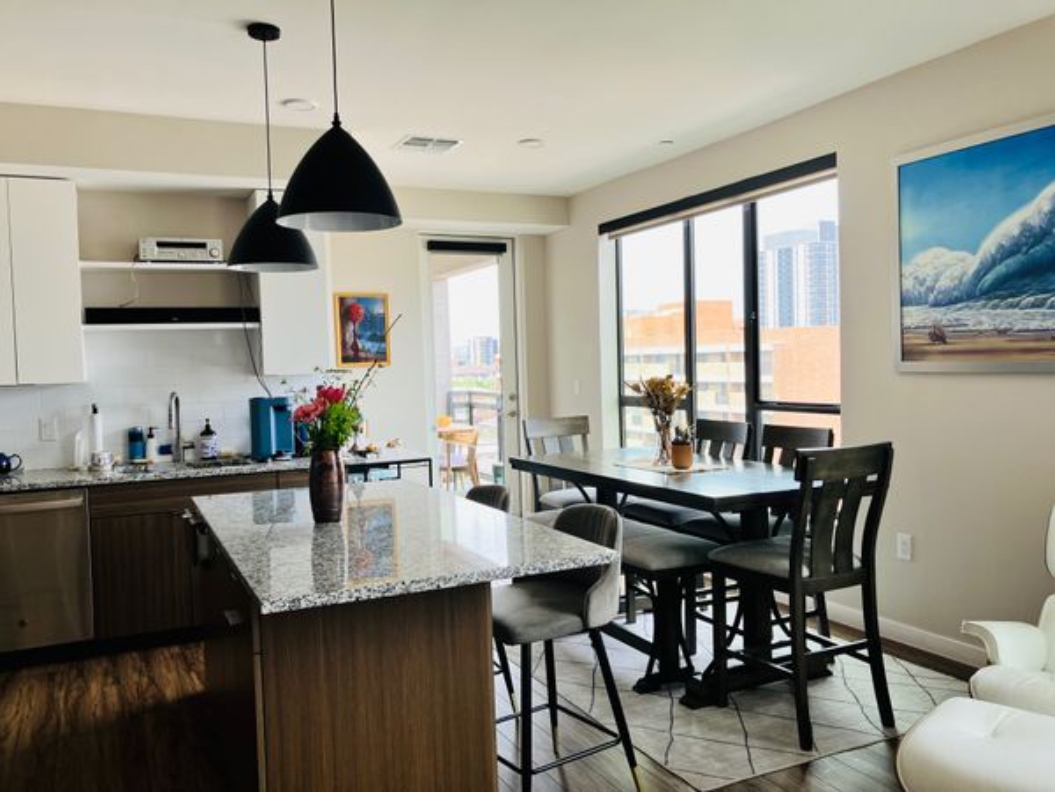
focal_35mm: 28
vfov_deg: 49.7
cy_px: 396
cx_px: 528
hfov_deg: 63.4
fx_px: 853
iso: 40
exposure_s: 1/121
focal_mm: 3.99
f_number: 1.8
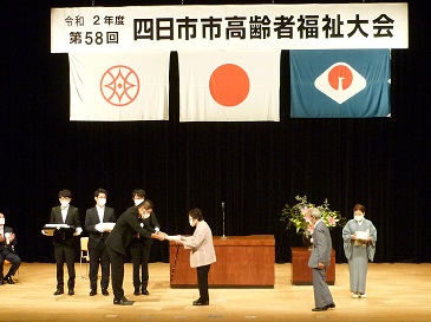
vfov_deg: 18.6
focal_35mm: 79
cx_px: 216
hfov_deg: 24.7
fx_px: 983
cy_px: 161
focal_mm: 7.4
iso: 400
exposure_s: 1/30
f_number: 3.1
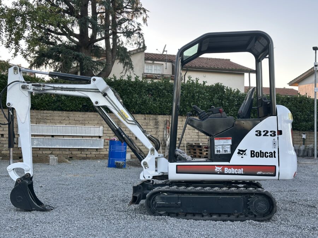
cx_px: 159
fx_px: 441
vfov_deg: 30.3
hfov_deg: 39.7
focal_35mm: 48
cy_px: 119
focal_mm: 6.86
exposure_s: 1/182
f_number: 1.78
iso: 50
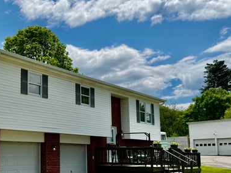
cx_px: 48
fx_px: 360
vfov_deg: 27.0
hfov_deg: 34.5
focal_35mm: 54
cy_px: 97
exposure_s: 1/10309
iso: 80
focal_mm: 6.76
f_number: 1.78
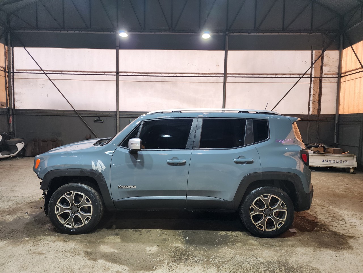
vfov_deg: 58.9
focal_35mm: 23
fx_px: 241
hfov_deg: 73.9
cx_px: 182
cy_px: 136
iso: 125
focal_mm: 6.4
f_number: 1.8
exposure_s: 1/120
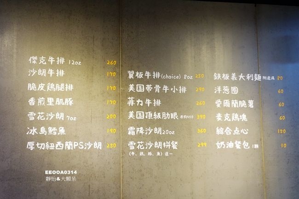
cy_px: 100
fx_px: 473
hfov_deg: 35.1
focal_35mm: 57
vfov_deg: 23.8
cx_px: 150
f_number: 2.8
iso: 800
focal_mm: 21.01
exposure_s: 1/60
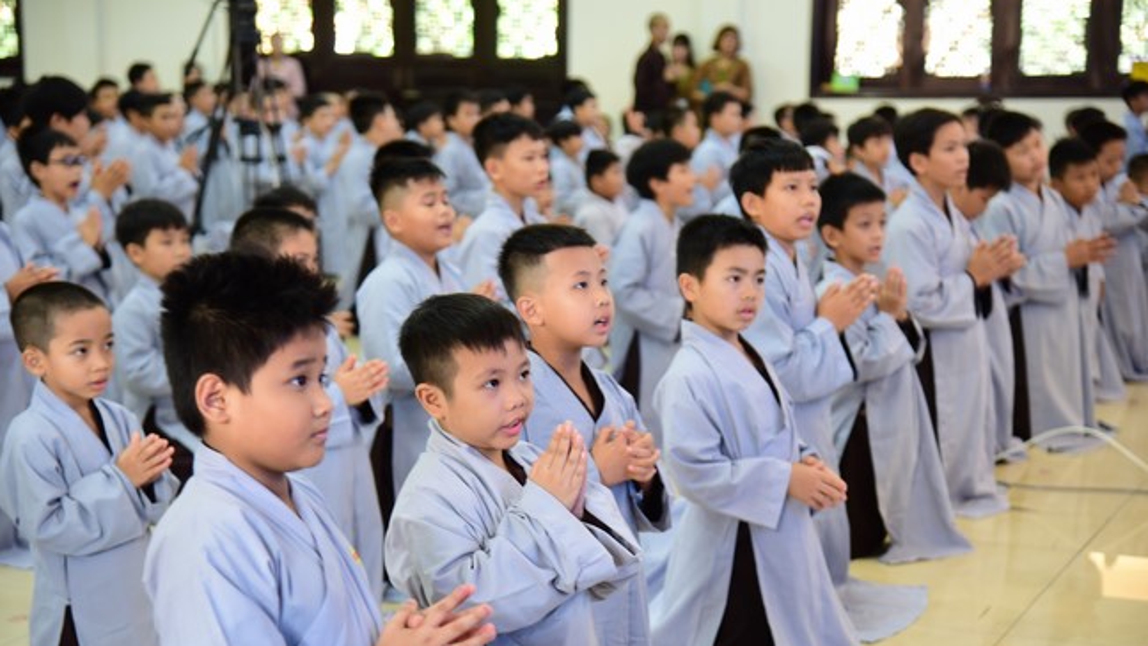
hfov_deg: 26.8
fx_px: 2405
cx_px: 575
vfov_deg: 15.3
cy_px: 369
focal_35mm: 79
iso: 1000
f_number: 4
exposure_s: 1/30
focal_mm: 75
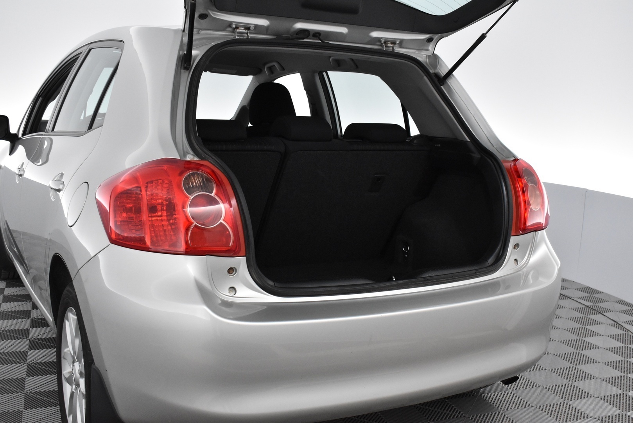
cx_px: 316
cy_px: 212
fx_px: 686
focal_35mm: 39
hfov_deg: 49.5
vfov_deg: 34.2
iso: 3200
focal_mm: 26
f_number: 5.6
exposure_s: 1/125
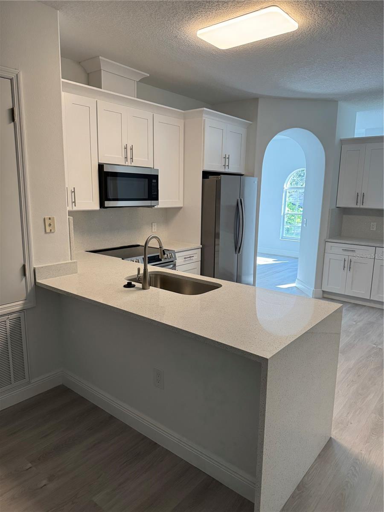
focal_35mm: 24
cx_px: 192
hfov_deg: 56.8
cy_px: 256
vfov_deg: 71.6
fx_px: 355
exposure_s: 1/120
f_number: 1.78
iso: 200
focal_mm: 6.76
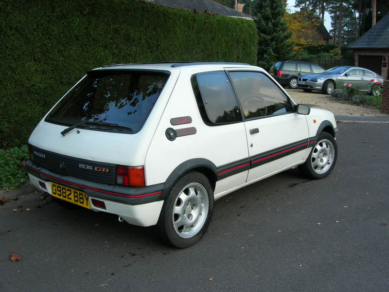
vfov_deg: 37.7
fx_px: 427
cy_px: 146
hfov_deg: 49.0
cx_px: 194
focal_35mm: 38
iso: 64
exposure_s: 1/93.8
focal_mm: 7.8
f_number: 4.8
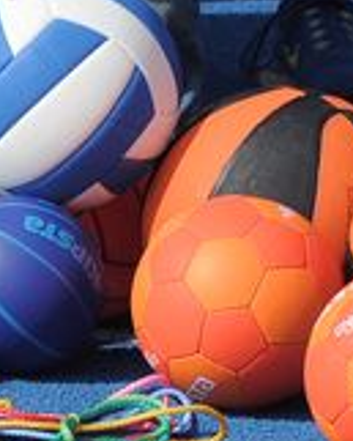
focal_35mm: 726
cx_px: -156
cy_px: 223
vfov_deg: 2.7
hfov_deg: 2.1
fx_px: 9472
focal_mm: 98
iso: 400
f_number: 9
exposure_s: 1/1250
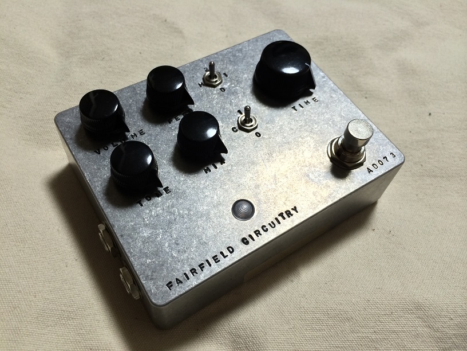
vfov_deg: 46.8
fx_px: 405
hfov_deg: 60.0
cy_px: 176
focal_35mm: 30
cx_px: 234
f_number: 2.2
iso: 100
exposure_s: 1/33
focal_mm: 4.12
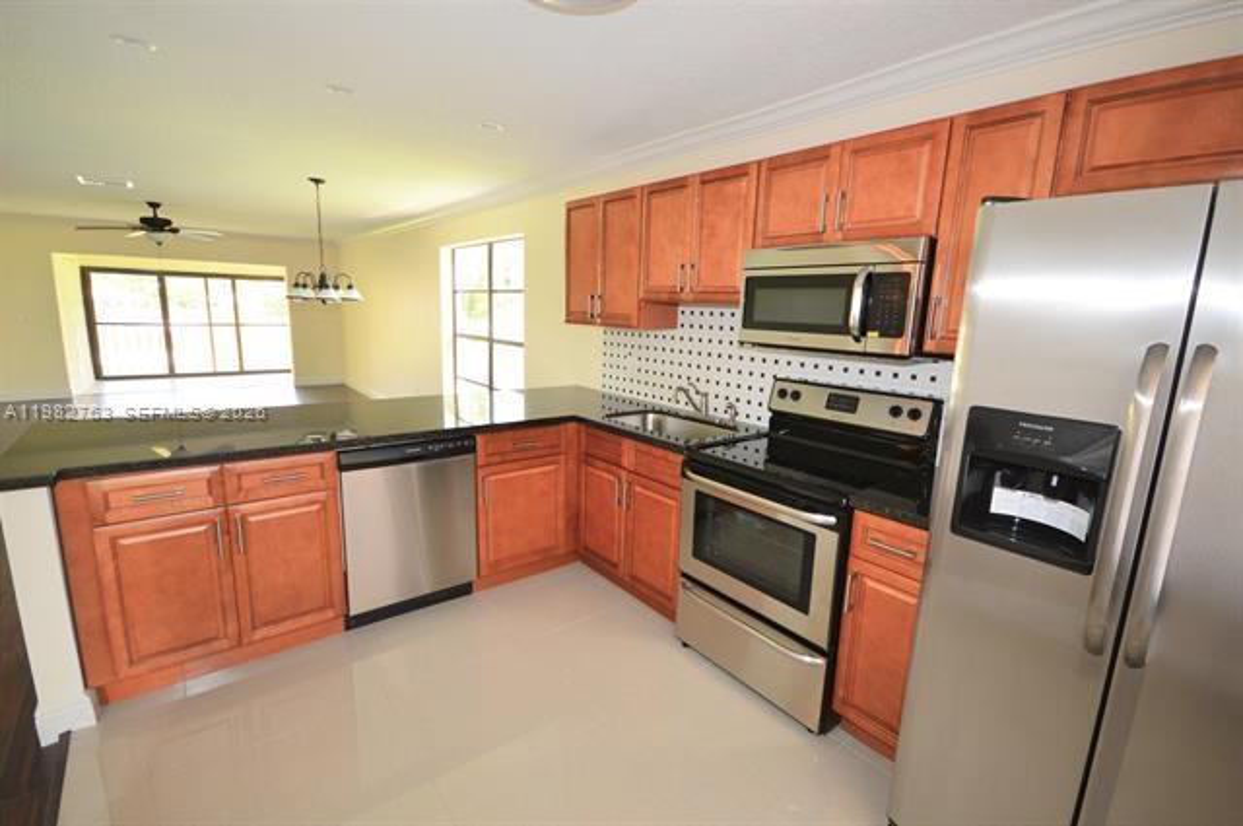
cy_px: 413
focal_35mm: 15
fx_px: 517
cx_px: 622
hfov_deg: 100.5
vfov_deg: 77.2
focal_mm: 10
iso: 400
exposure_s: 1/60
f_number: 4
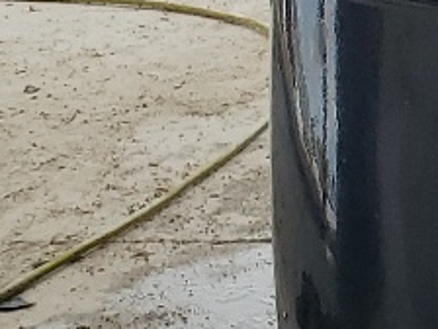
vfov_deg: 7.9
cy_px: -76
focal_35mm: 186
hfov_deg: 8.6
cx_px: 1379
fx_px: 2353
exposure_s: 1/476
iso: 50
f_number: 1.5
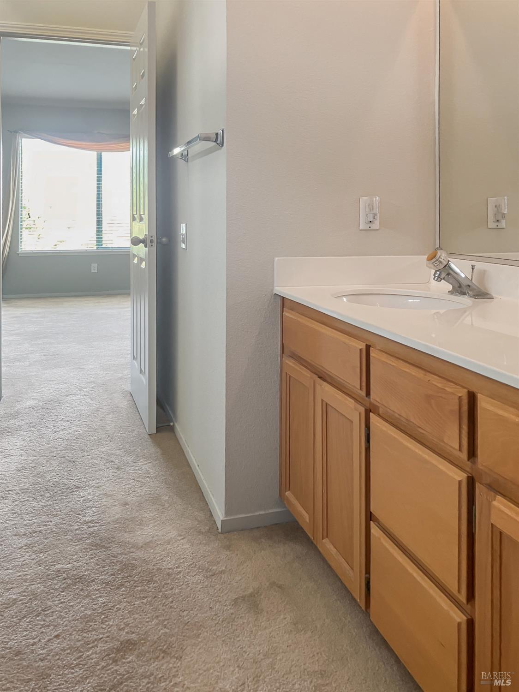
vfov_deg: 63.4
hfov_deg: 49.7
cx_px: 260
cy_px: 346
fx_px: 560
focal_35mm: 28
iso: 125
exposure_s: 1/60
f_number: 1.8
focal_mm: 3.99
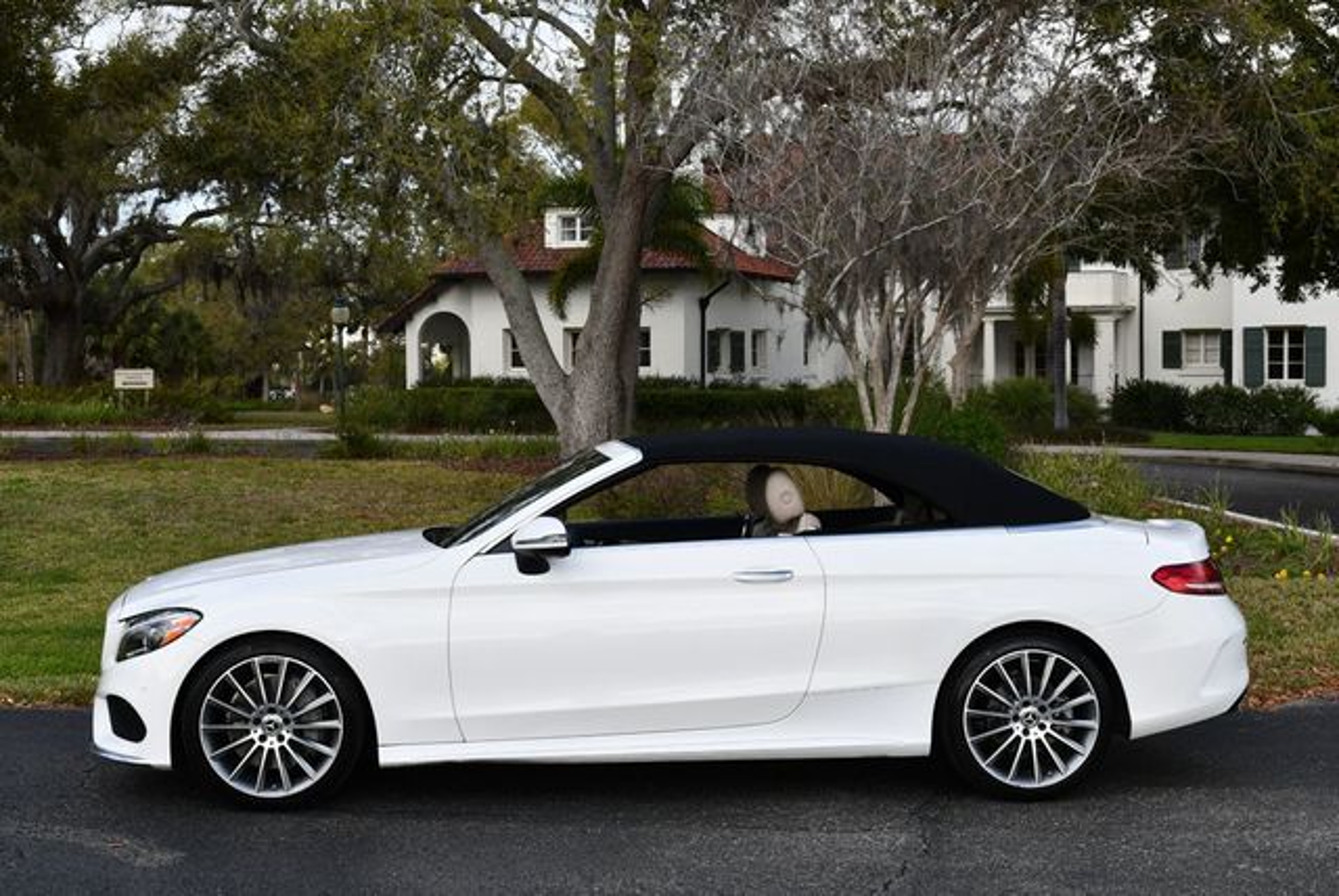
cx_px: 670
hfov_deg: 38.2
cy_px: 448
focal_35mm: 52
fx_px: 1936
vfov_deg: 26.0
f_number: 8
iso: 140
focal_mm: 26
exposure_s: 1/250
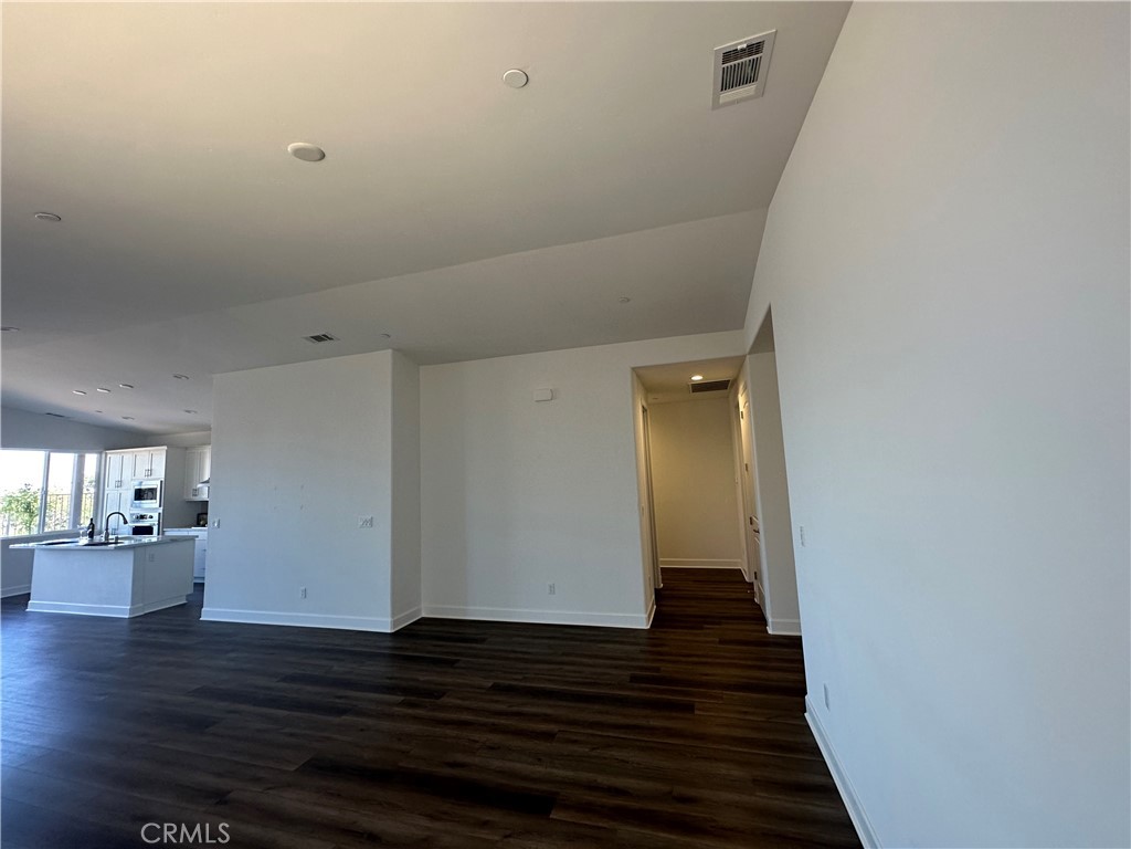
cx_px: 566
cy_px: 424
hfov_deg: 102.1
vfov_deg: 85.7
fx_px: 457
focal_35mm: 14
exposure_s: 1/120
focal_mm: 2.22
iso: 160
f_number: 2.2
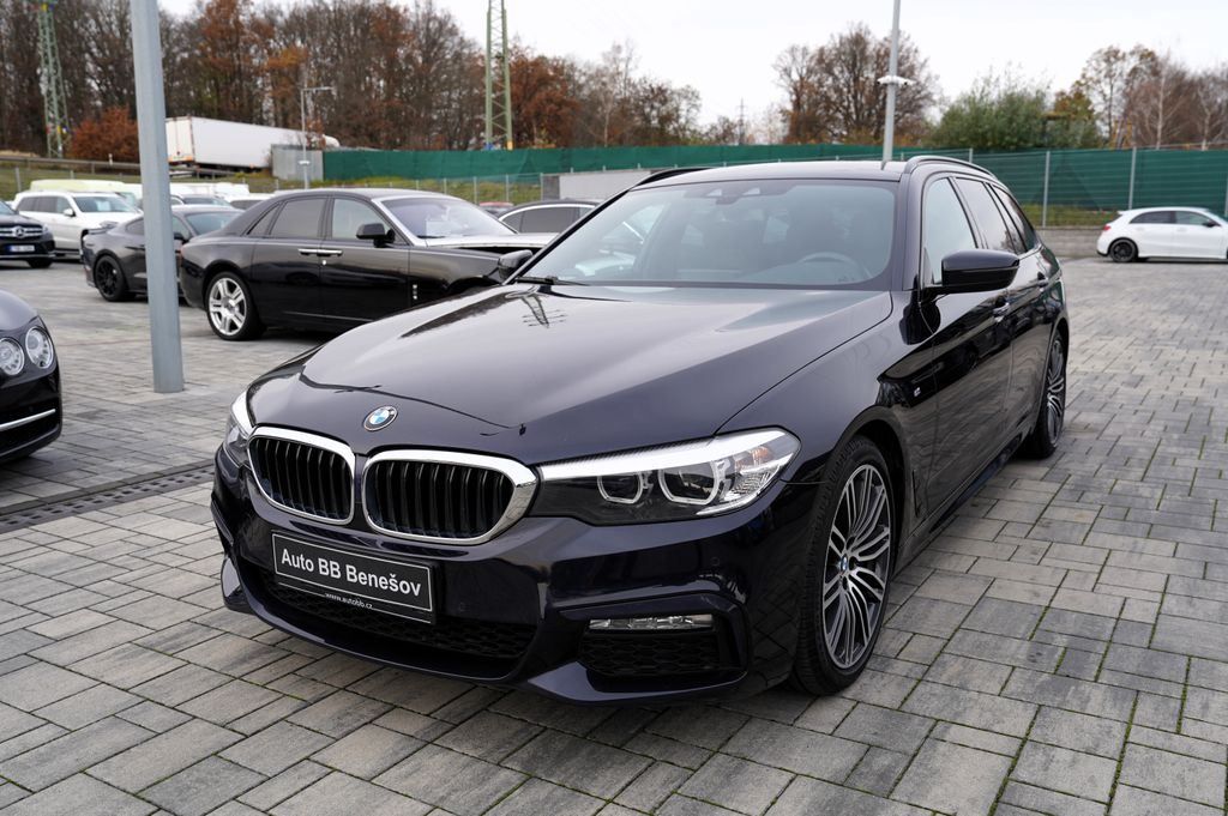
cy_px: 408
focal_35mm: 30
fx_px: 1022
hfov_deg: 62.0
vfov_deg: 43.5
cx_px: 614
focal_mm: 30
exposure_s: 1/80
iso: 100
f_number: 4.5
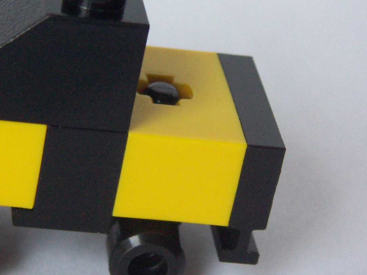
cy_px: 86
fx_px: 1845
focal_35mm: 174
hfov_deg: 11.3
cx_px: 87
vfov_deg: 8.5
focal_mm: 12.1
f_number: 3.5
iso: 160
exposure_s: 1/80
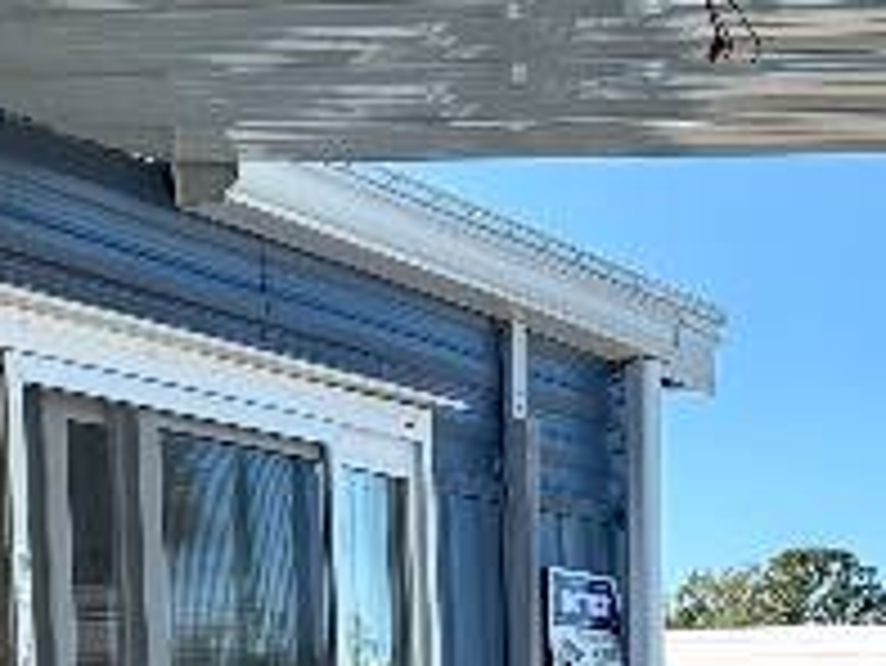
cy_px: 1064
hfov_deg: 17.1
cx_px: 935
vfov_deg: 12.4
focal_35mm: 112
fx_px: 2868
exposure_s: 1/1901
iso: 50
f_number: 1.6
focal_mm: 5.96
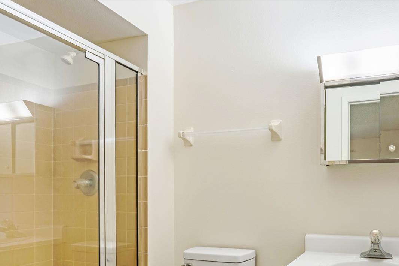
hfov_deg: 68.5
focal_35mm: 25
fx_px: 274
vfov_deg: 49.7
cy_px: 198
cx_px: 288
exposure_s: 1/60
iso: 250
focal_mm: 11
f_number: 9
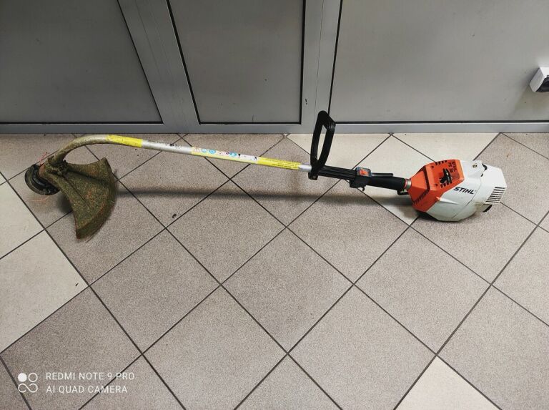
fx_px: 396
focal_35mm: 25
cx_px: 274
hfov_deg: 69.5
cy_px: 205
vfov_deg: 54.7
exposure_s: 1/33
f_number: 1.89
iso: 651
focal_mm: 5.43
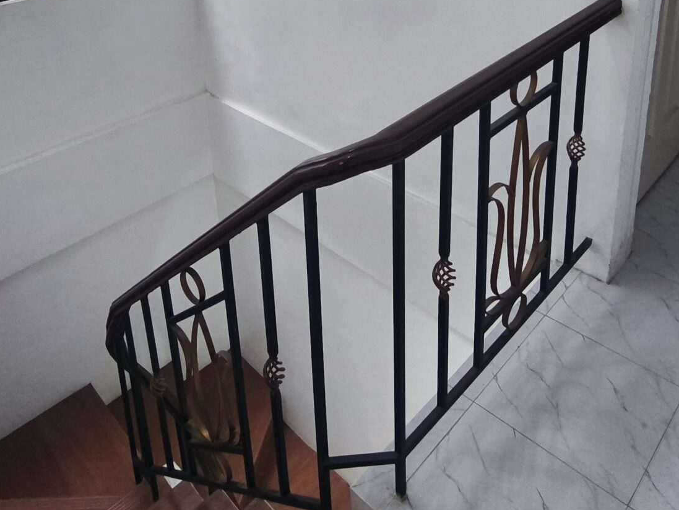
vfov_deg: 36.9
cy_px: 11
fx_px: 687
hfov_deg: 52.6
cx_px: 333
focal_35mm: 35
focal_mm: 1.91
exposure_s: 1/60
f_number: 2.2
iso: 125
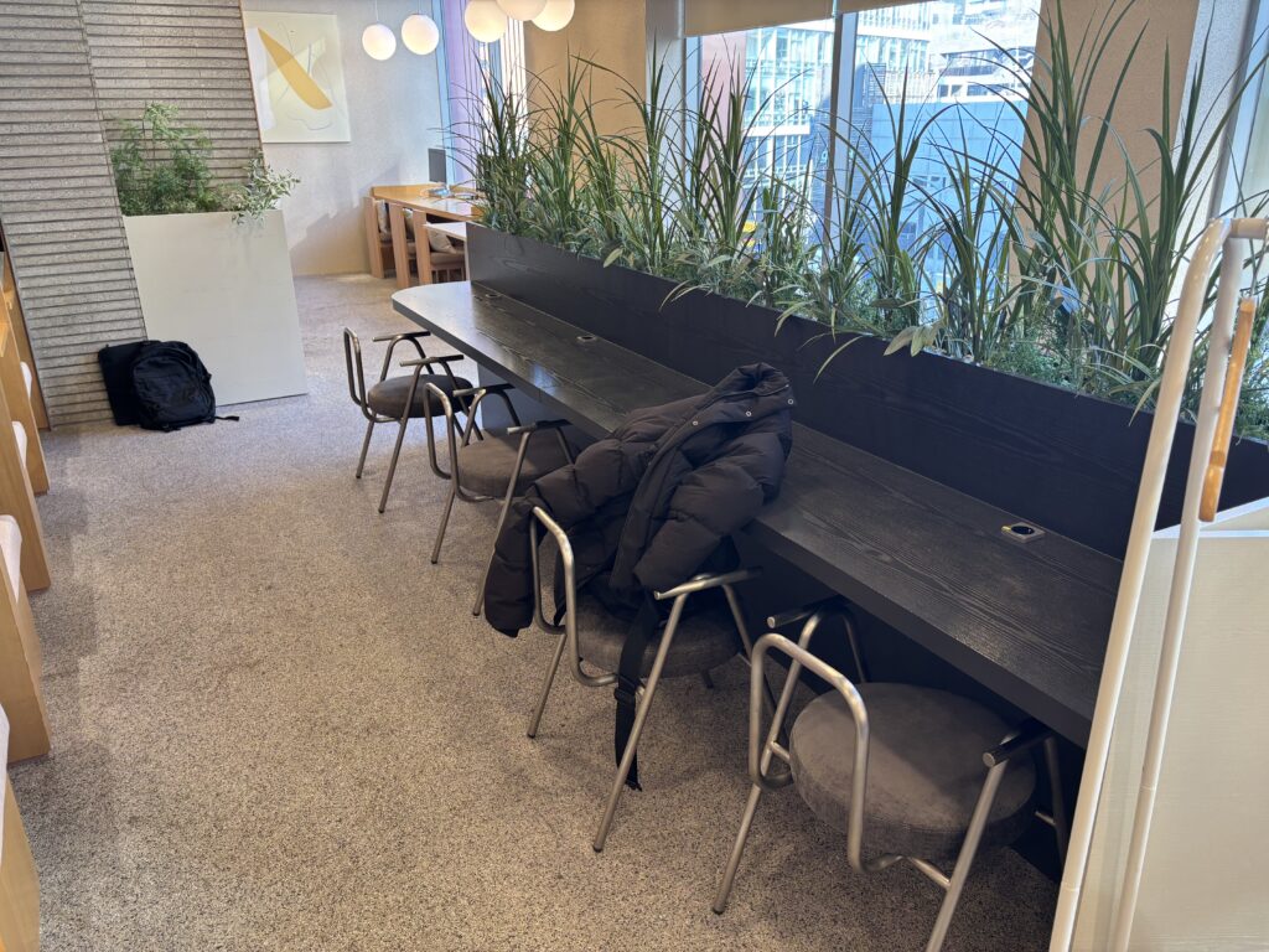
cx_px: 634
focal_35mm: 26
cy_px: 476
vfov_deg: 53.1
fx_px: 953
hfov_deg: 67.3
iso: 80
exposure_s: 1/60
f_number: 1.6
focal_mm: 5.96
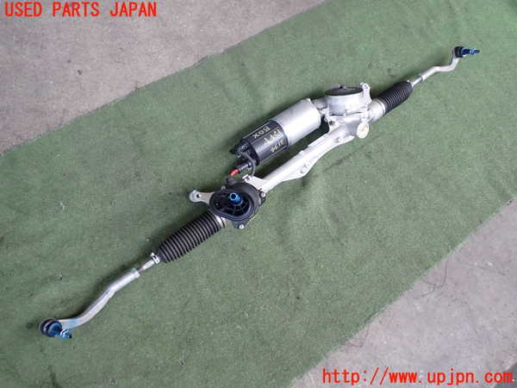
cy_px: 194
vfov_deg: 46.8
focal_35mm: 30
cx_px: 258
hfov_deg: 60.0
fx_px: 448
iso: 160
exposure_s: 1/125
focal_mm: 5.4
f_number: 2.3
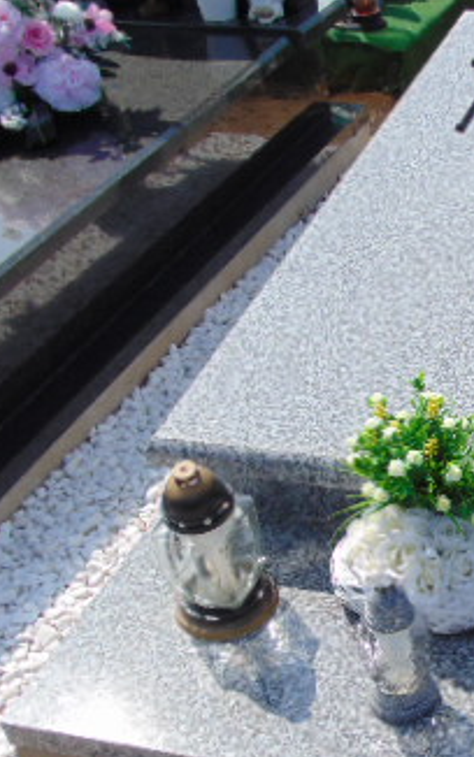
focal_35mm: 52
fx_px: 1074
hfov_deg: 23.2
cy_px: 439
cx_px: 541
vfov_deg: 38.8
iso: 80
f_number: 7.7
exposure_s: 1/250
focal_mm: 4.5
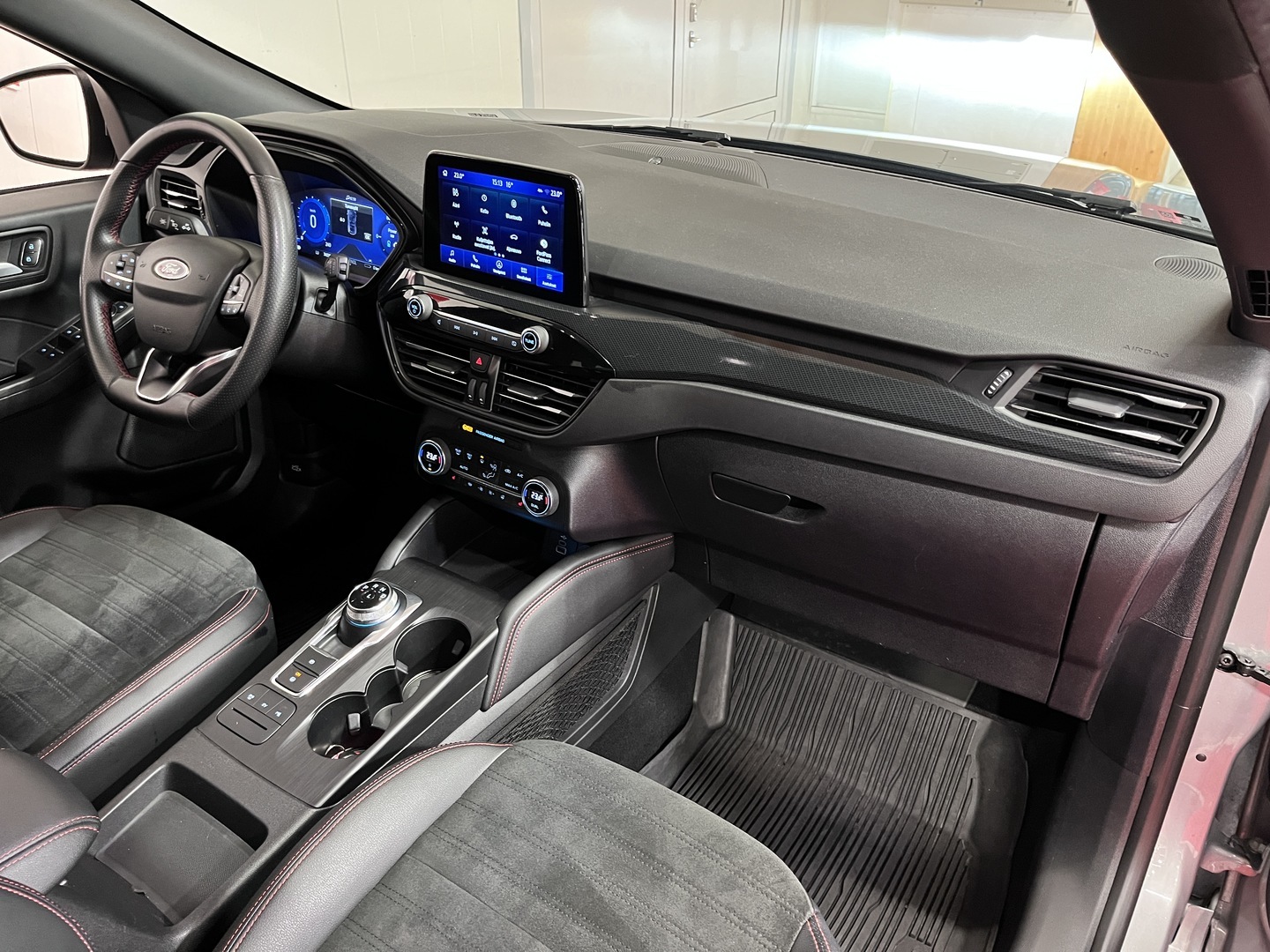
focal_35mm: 26
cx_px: 635
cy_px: 476
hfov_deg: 67.3
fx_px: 954
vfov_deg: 53.1
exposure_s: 1/25
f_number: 1.6
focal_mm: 5.1
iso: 500
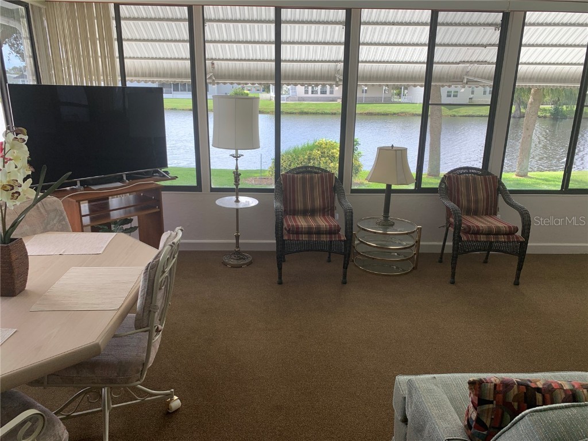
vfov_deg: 53.1
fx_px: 442
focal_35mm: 26
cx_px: 294
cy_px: 220
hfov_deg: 67.3
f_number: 1.8
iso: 25
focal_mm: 4.25
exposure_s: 1/314
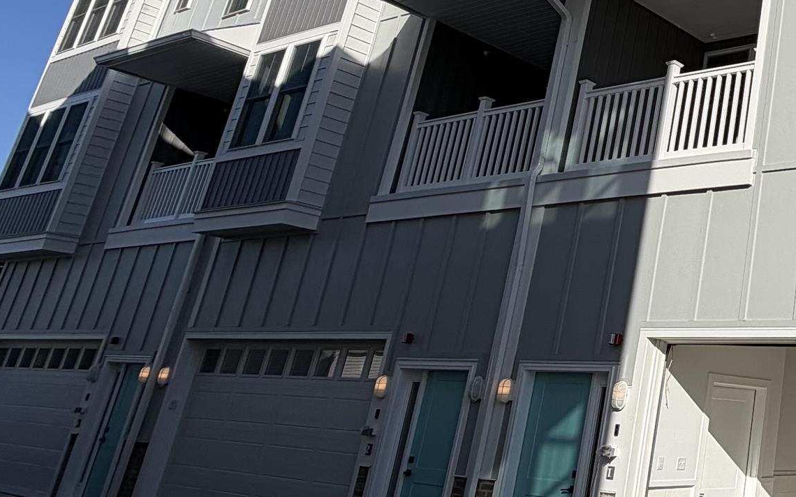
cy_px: 131
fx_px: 868
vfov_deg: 31.5
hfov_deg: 38.0
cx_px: 936
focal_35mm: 40
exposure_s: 1/1339
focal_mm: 2.22
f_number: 2.2
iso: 20
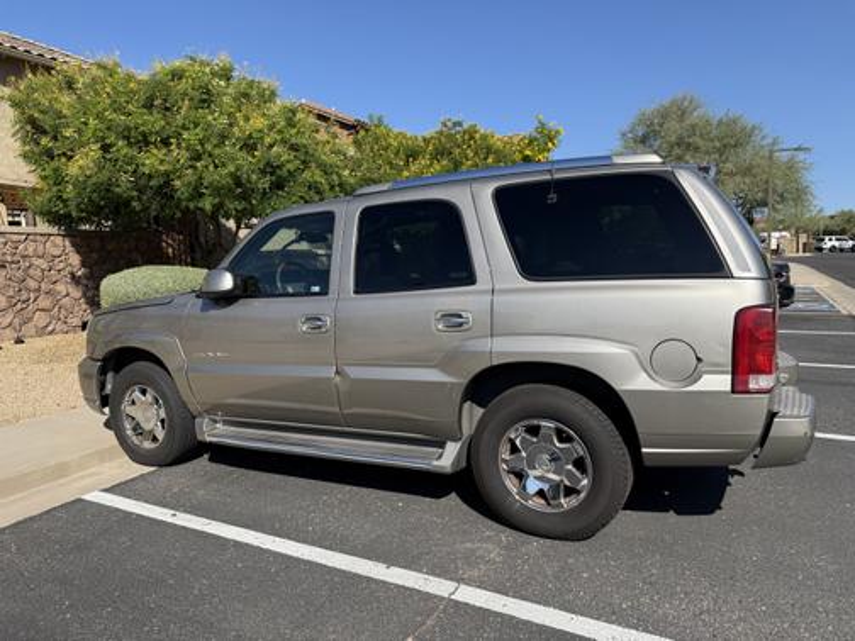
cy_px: 320
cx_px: 428
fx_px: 593
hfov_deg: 71.6
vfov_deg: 56.8
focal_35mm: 24
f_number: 1.78
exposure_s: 1/3953
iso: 80
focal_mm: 6.76
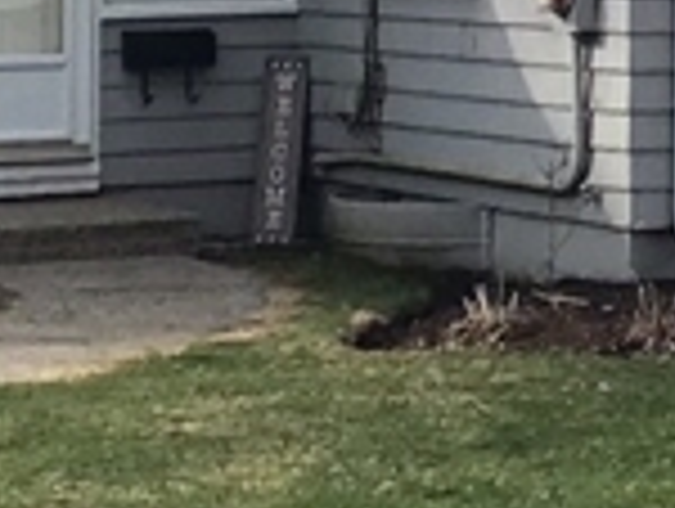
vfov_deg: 6.9
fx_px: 4121
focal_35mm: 211
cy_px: -468
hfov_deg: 9.3
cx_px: 684
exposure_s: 1/1006
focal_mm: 3.3
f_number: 2.4
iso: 25
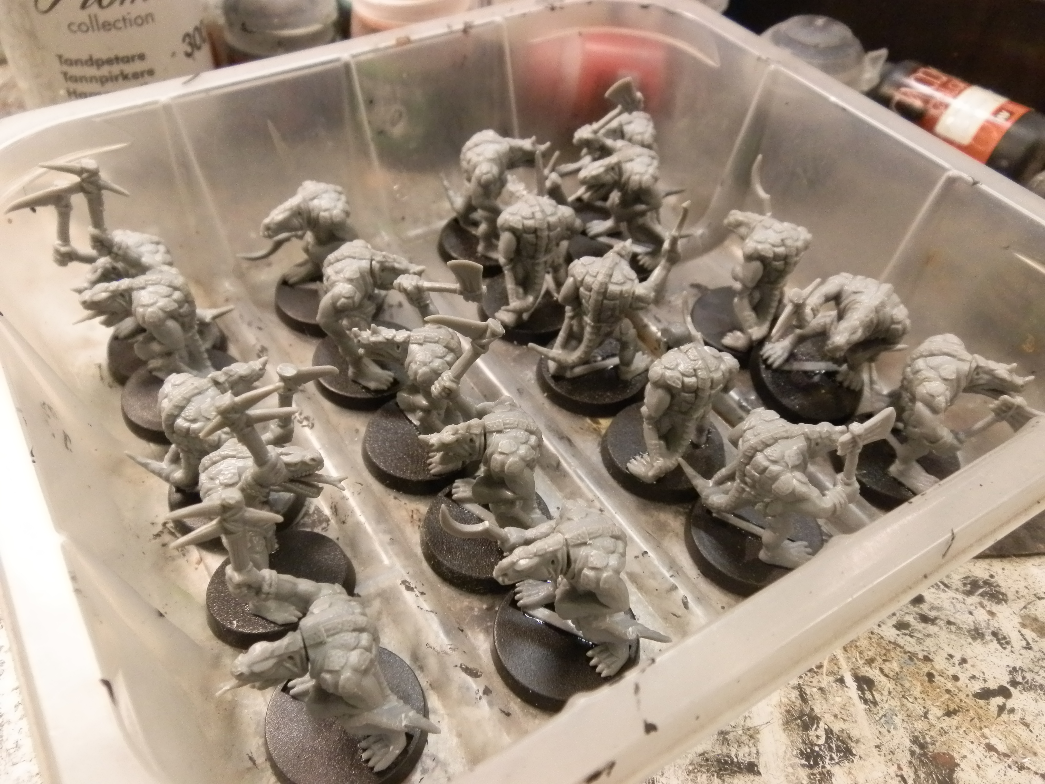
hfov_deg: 63.4
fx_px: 845
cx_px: 522
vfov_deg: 49.7
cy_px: 392
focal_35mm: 28
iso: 400
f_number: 3.1
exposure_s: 1/80
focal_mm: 5
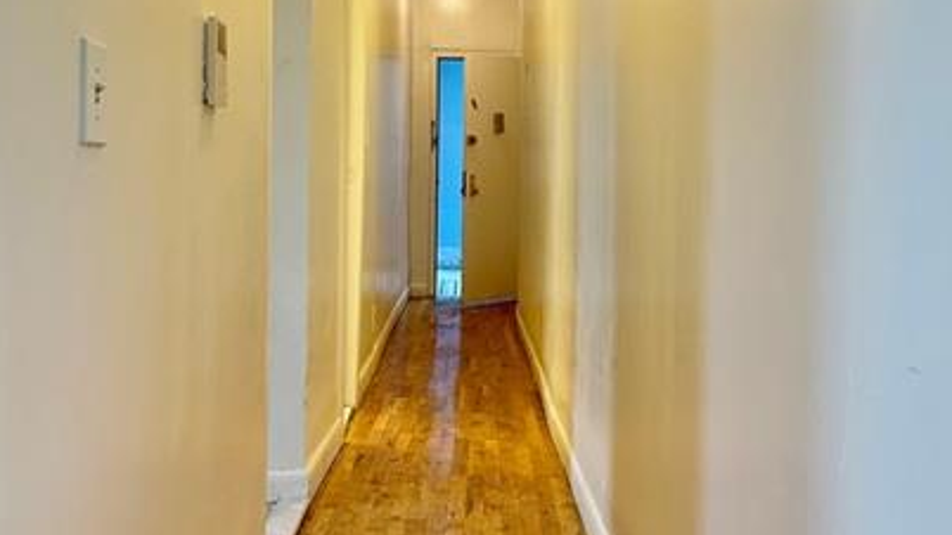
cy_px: 178
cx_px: 542
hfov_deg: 41.2
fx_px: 1262
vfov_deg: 23.8
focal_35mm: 50
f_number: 1.78
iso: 160
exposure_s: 1/120
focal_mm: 6.86
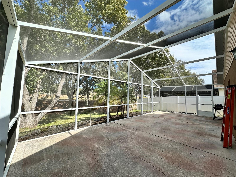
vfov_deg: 85.7
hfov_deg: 102.1
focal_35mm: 14
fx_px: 95
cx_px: 118
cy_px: 88
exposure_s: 1/734
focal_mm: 2.22
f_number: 2.2
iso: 40
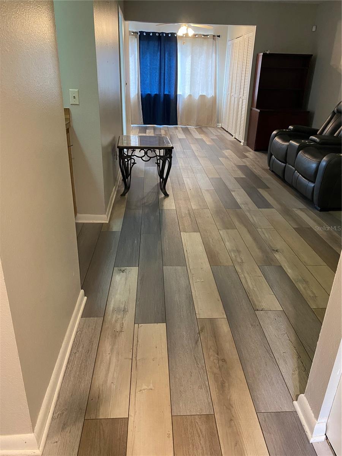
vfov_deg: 67.3
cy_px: 228
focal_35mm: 26
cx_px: 171
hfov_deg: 53.1
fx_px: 343
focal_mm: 4.25
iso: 400
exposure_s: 1/60
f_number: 1.8
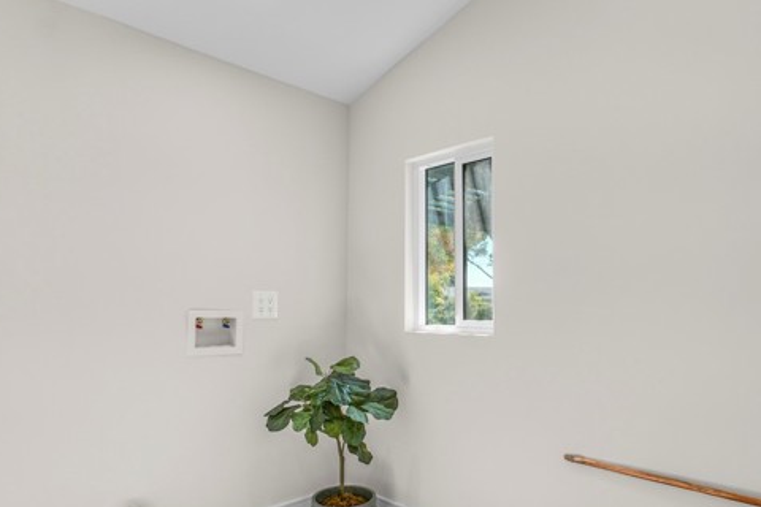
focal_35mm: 20
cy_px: 300
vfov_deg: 61.5
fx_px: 423
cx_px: 433
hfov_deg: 83.5
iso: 100
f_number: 13
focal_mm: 10
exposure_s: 1/30
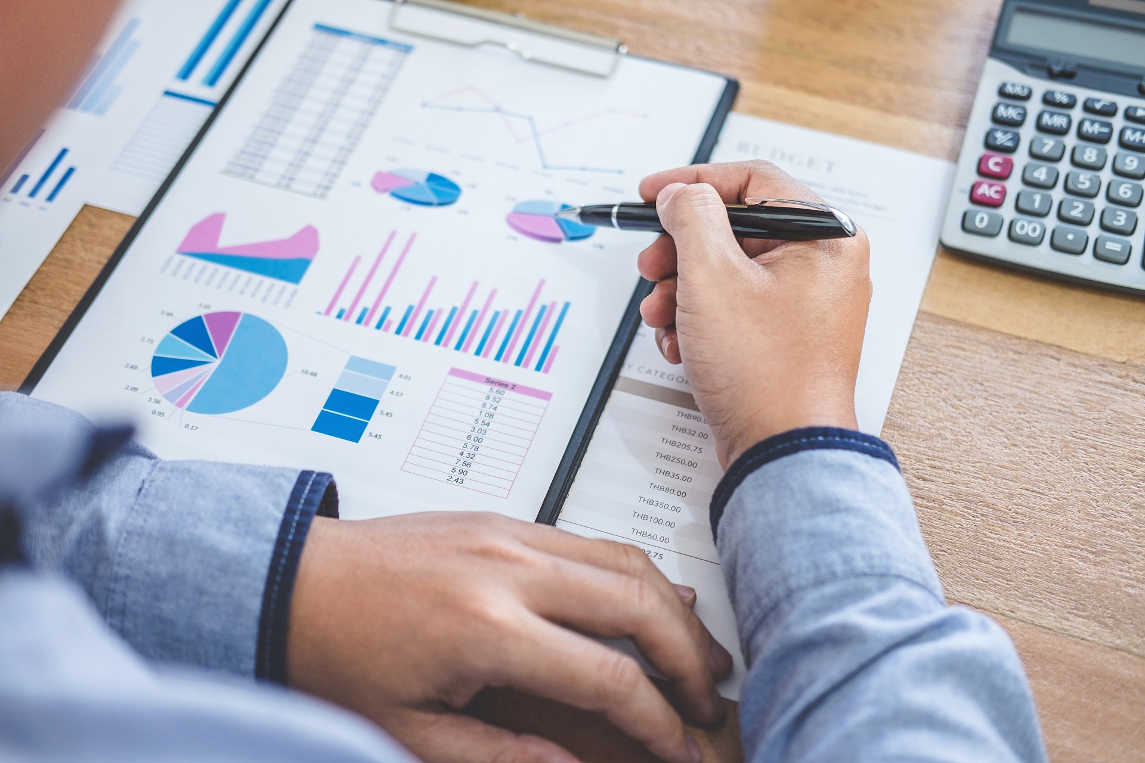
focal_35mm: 53
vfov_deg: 25.5
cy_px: 382
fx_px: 1686
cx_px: 572
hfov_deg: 37.5
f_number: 2
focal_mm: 35
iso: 400
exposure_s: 1/100
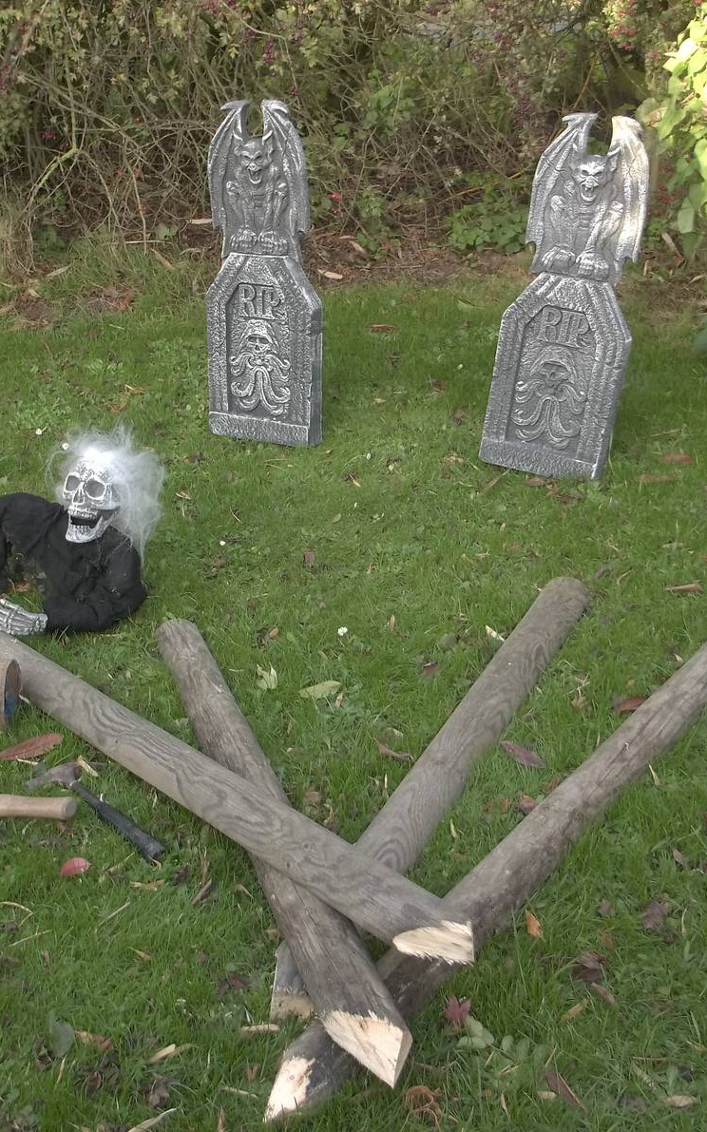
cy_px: 563
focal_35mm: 47
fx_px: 1449
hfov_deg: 27.2
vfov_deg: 42.7
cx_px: 226
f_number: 3.3
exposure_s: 1/80
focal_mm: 5.9
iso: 80
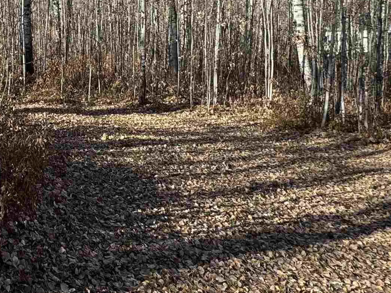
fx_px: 463
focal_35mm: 41
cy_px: 54
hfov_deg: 39.3
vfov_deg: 34.0
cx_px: -17
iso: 50
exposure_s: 1/734
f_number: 2.2
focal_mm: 2.22
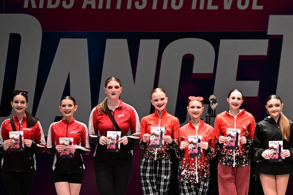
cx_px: 270
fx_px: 2140
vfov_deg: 5.2
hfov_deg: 7.8
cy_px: 113
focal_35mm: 263
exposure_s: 1/1250
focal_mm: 135
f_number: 2.8
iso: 2500
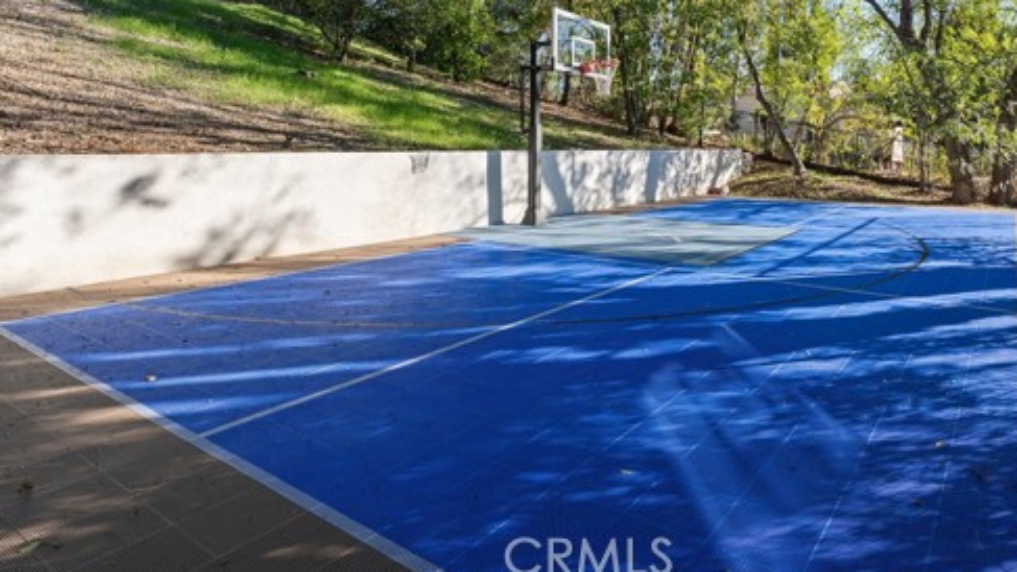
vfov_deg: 47.5
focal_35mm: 23
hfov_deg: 77.8
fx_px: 623
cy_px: 142
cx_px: 597
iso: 160
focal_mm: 16.8
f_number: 8
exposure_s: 1/200
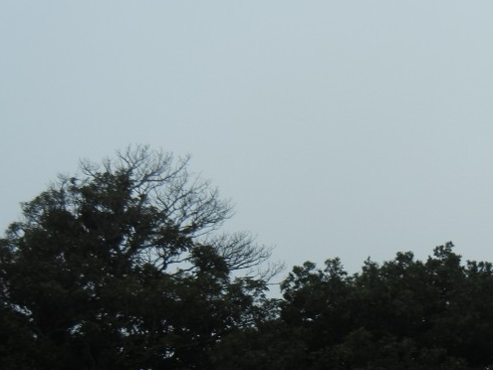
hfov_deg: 30.6
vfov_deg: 23.1
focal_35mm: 62
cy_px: 327
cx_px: 377
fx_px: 884
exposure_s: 1/430
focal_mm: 5.4
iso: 160
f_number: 7
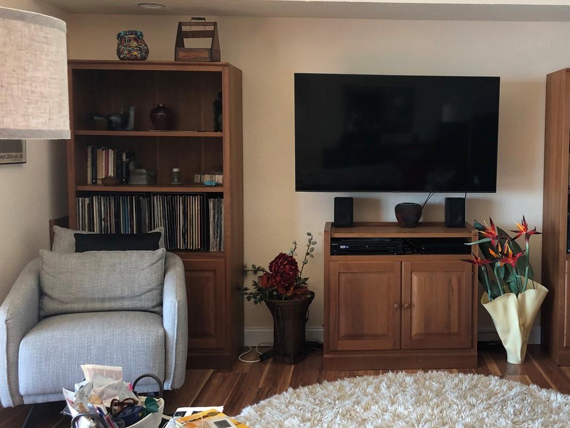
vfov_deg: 34.3
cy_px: 200
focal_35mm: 42
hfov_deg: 44.0
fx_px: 692
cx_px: 393
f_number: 1.8
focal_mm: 3.99
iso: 25
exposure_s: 1/30
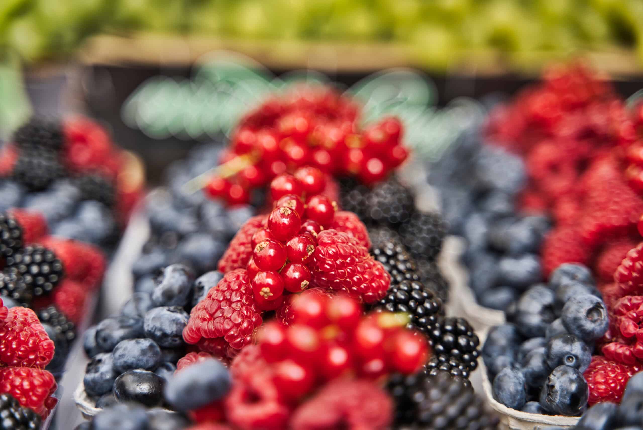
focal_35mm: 75
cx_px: 322
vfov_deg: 18.2
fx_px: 1340
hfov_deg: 27.0
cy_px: 215
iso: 100
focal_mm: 75
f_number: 2.8
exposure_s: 1/100
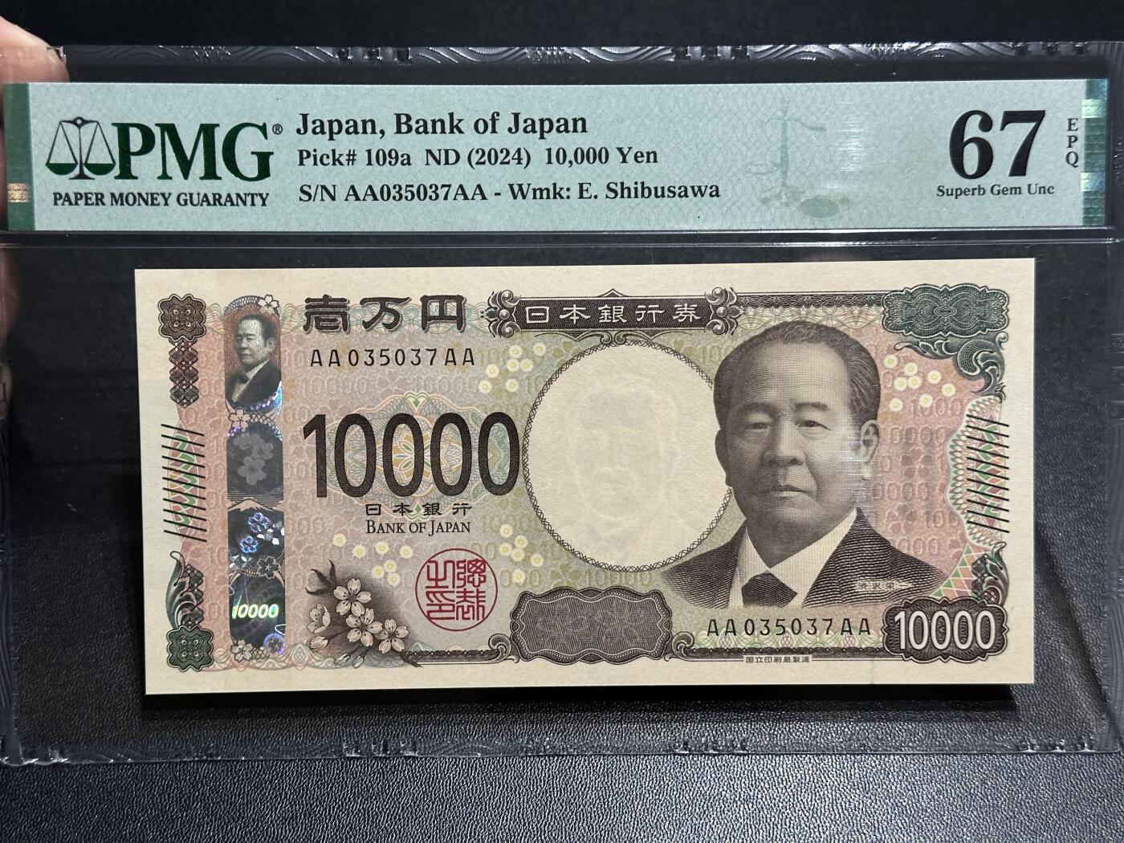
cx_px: 562
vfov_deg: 30.3
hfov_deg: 39.7
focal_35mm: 48
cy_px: 422
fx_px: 1559
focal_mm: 6.86
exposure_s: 1/50
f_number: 1.78
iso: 200
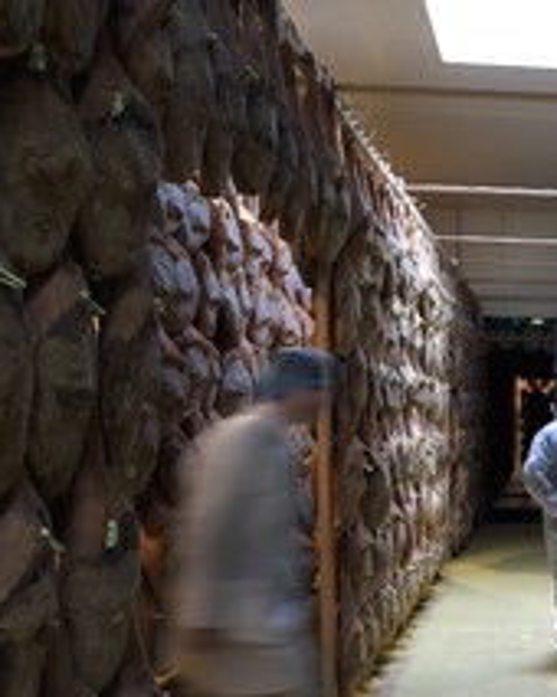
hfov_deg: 26.5
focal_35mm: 50
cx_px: 685
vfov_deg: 37.2
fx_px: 1032
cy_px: 432
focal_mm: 27
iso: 800
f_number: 7.1
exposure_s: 1/15
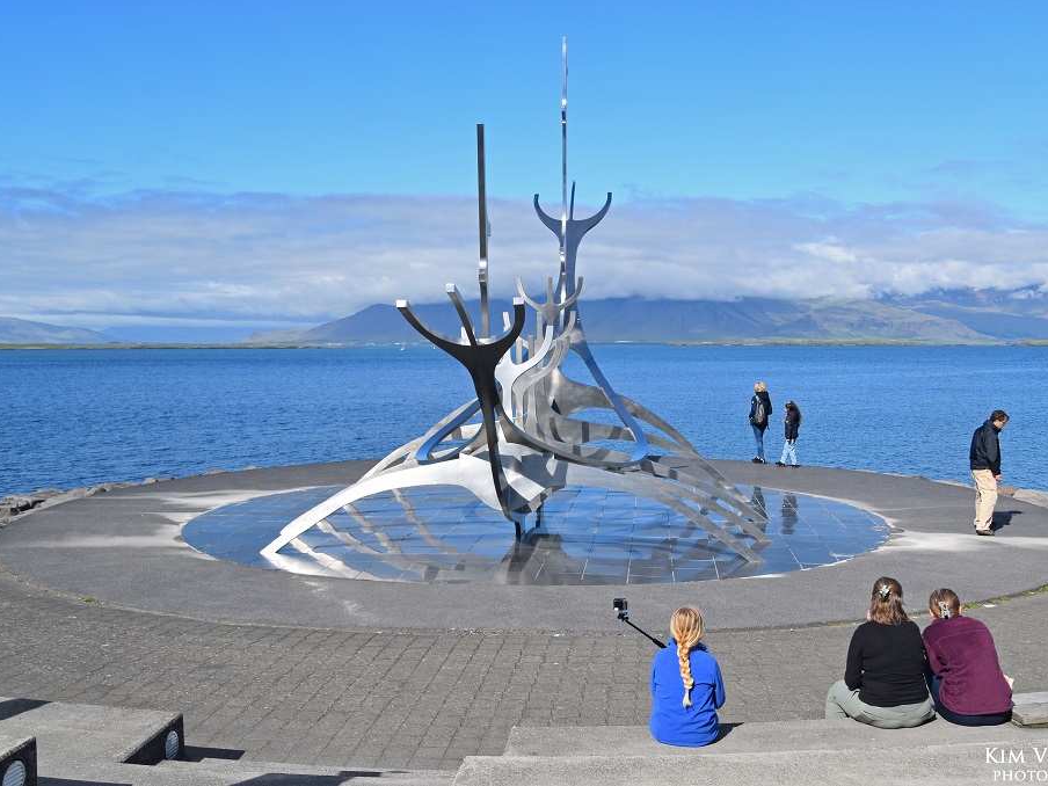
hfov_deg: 49.5
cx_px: 531
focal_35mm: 38
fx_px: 1137
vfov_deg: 38.1
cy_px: 392
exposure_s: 1/500
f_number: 11
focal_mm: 23
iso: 200
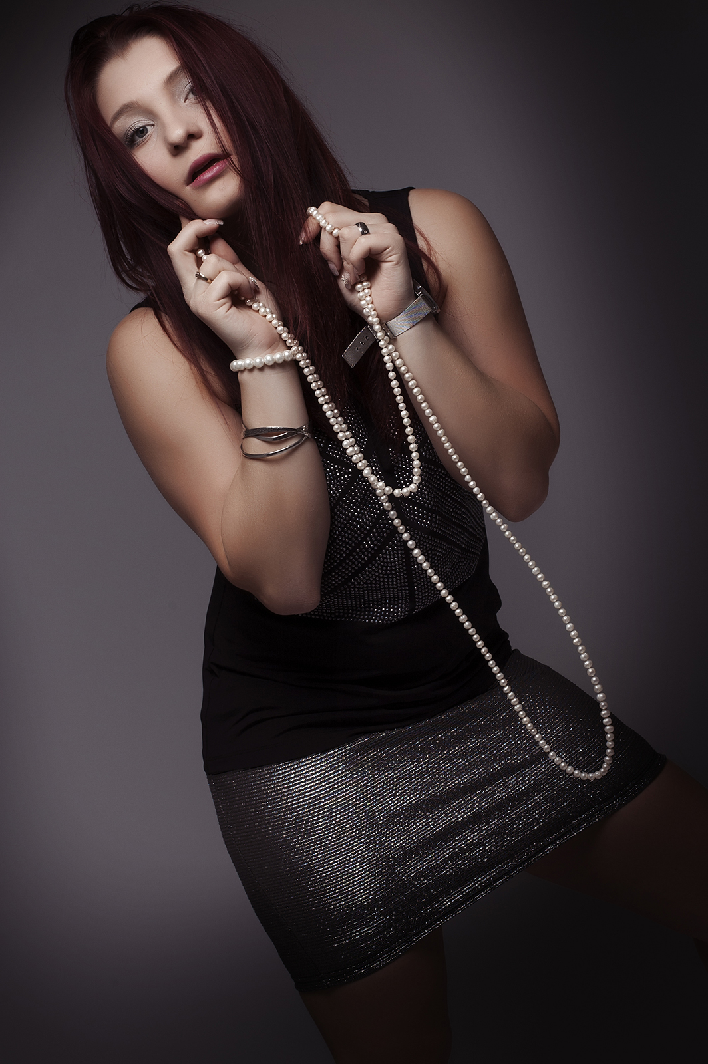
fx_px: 2216
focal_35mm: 75
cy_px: 532
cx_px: 354
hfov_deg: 18.2
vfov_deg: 27.0
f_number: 13
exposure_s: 1/500
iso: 200
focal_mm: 50
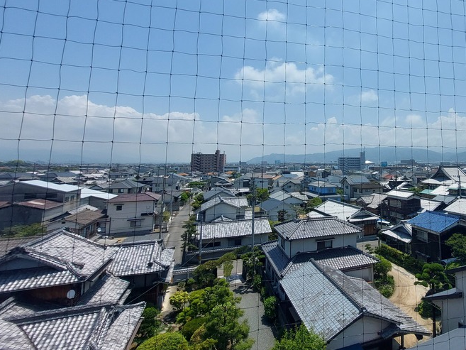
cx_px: 333
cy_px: 136
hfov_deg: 79.9
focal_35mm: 19
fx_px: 256
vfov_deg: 67.8
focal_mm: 1.74
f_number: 2.2
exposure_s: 1/3637
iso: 64
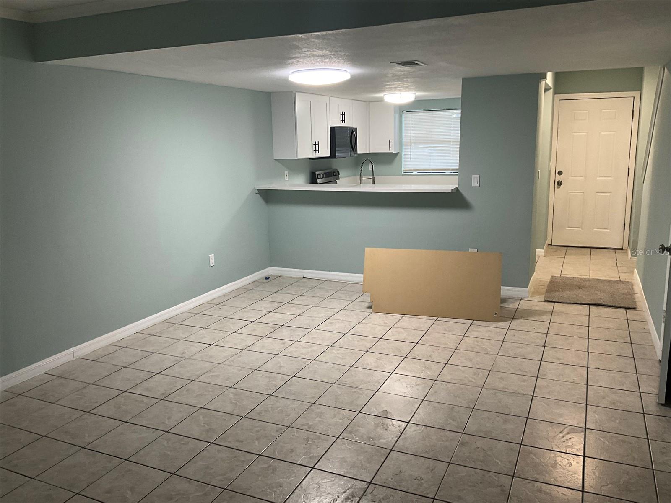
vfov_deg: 48.2
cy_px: 252
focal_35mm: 29
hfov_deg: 61.7
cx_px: 336
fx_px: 562
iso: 80
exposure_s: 1/60
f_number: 1.8
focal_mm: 3
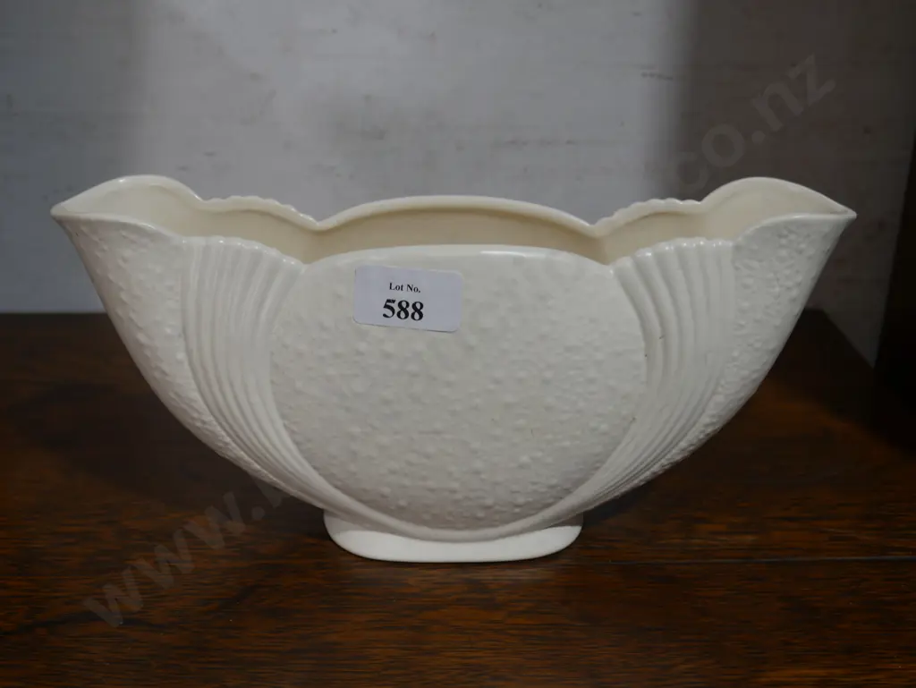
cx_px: 458
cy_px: 344
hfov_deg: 41.2
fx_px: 1218
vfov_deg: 31.5
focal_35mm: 46
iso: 200
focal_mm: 23
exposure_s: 1/60
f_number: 5.1
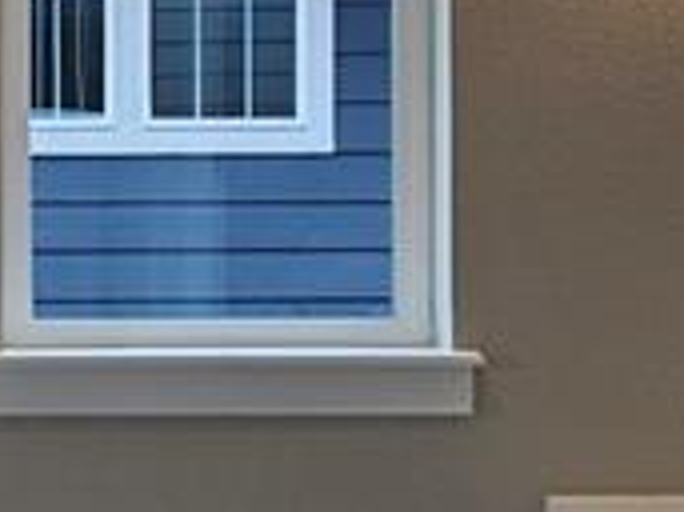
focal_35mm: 78
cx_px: -36
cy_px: 202
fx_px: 1540
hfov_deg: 23.7
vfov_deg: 18.9
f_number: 2.2
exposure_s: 1/120
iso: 80
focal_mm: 2.2
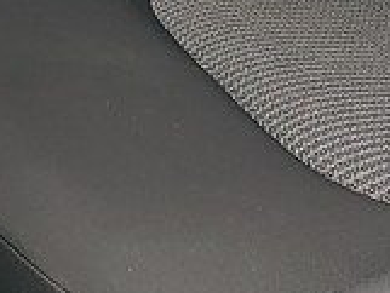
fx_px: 1860
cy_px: -407
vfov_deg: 8.3
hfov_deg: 11.8
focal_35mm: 165
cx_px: 397
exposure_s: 1/35
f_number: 2.4
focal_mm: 4.3
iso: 50
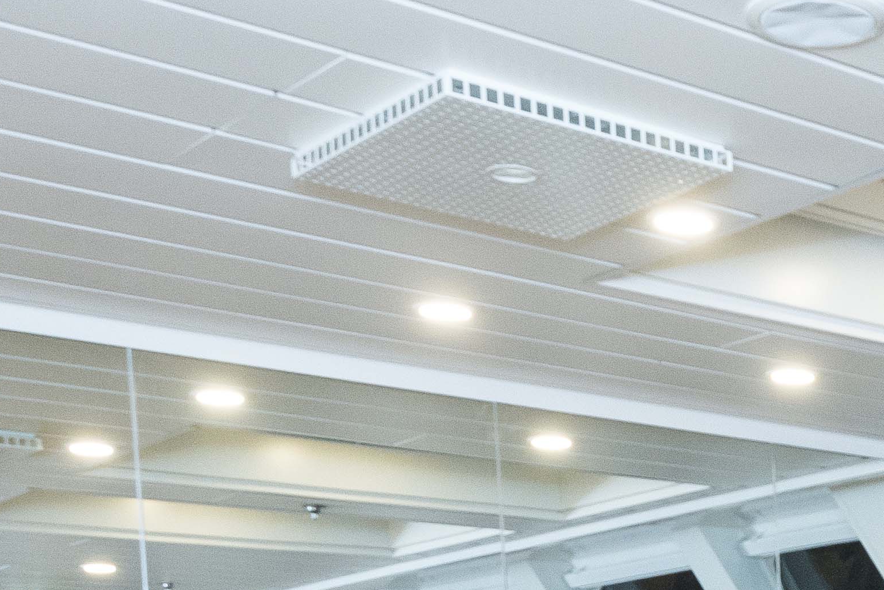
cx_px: 1052
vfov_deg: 16.0
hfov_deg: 24.3
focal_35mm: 76
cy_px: 966
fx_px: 1867
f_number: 7.1
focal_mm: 16
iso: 1600
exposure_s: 1/30
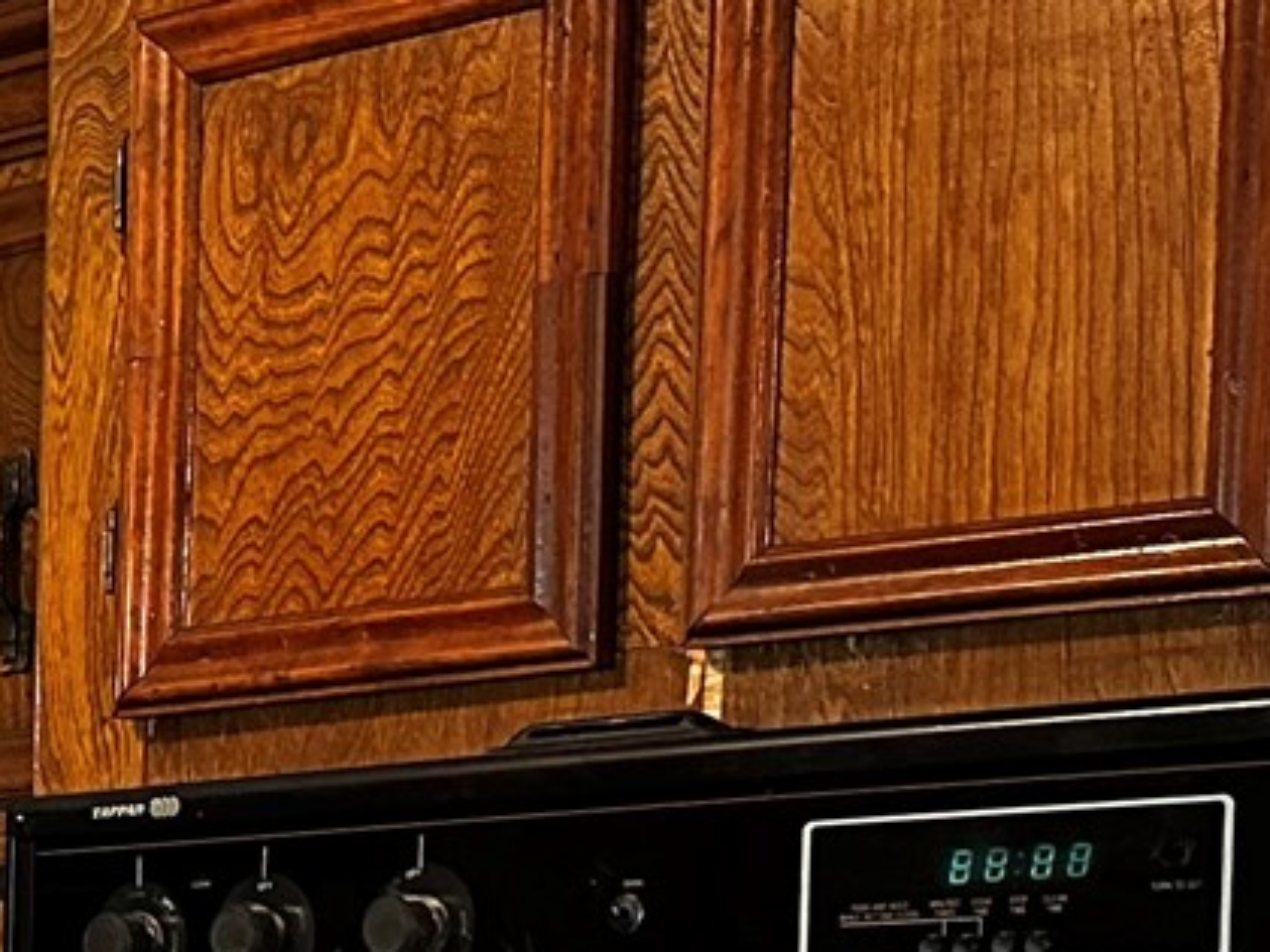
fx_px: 4293
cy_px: 1499
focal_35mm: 117
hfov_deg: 15.2
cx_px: -786
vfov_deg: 12.0
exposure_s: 1/60
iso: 500
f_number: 1.78
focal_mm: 6.86
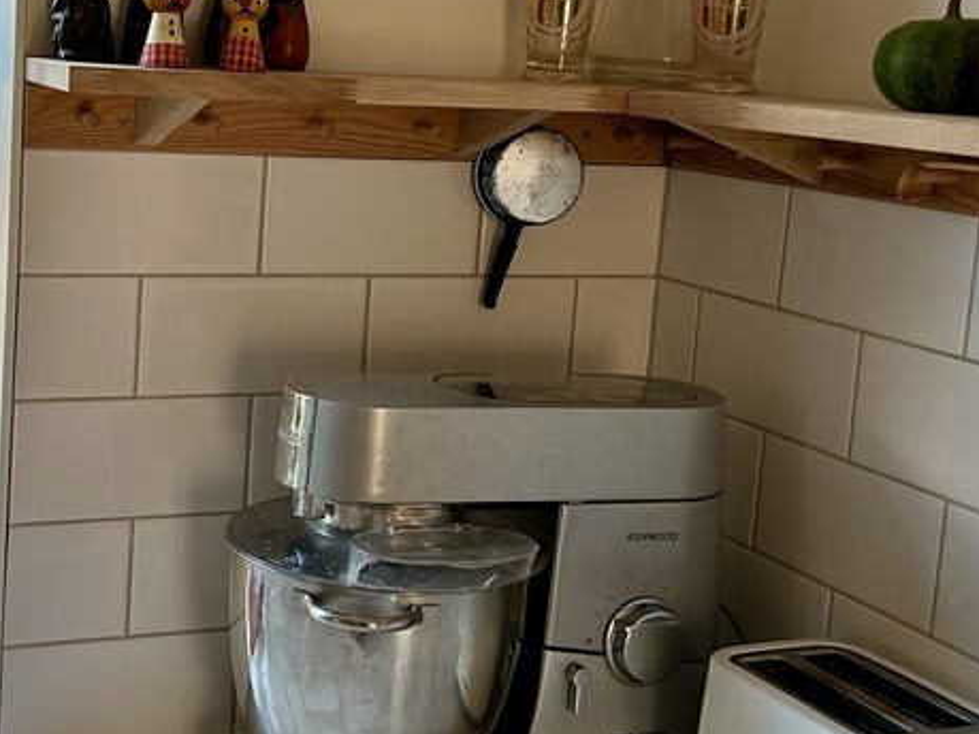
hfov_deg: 32.7
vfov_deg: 25.1
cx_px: 271
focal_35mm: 58
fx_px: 1640
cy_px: 262
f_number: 1.5
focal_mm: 5.7
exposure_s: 1/111
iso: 125
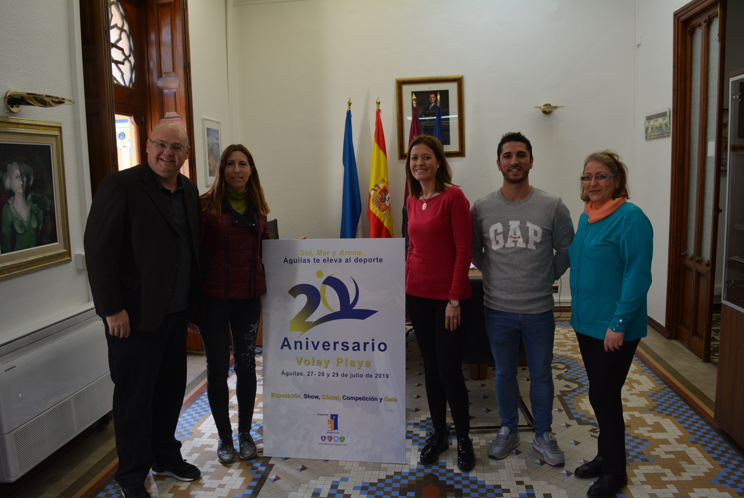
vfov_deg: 48.0
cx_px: 372
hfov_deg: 67.3
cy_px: 249
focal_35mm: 27
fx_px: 558
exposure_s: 1/100
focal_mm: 18
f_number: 5
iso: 400
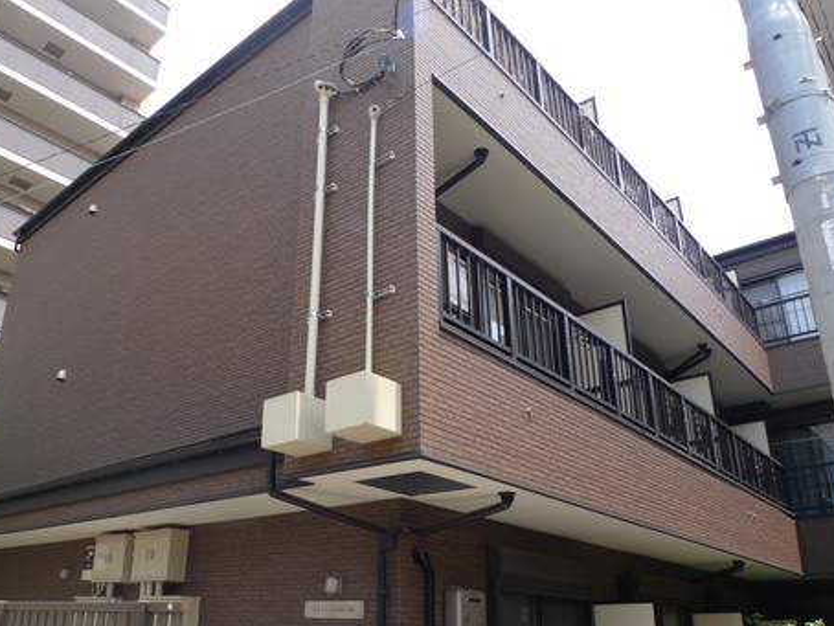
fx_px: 892
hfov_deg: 49.7
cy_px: 363
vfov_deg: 38.6
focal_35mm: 37
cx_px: 323
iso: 80
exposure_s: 1/500
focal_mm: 5.1
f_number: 2.8
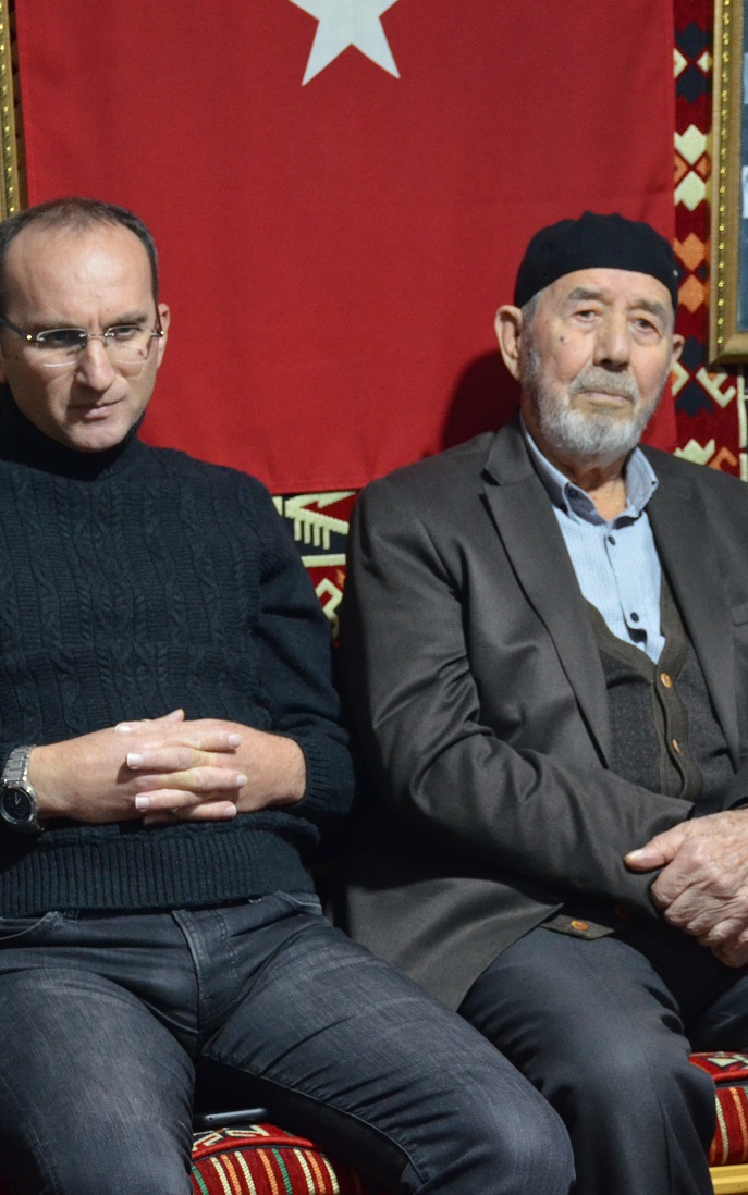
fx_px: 3259
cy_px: 587
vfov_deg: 20.8
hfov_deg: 13.0
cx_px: 112
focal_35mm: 100
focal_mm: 40
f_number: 4.5
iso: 1600
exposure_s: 1/25
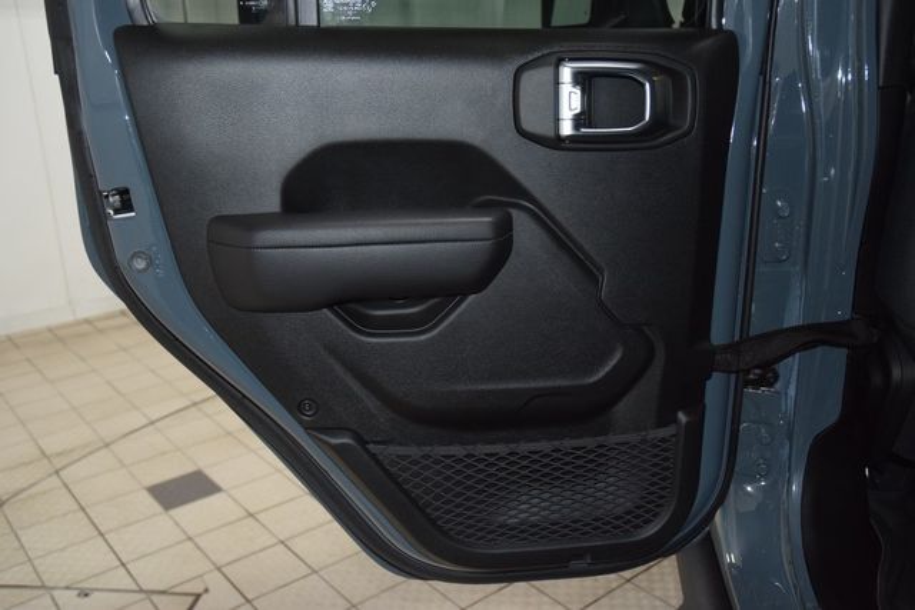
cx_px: 458
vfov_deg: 40.0
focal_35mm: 33
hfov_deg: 57.2
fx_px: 839
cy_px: 305
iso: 1800
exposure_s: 1/125
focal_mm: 22
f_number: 3.5
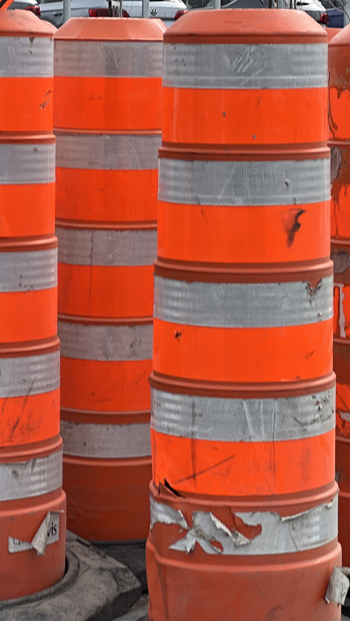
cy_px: 311
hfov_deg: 10.8
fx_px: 1848
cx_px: 201
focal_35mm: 112
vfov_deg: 19.1
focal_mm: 9
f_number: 2.8
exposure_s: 1/221
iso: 25
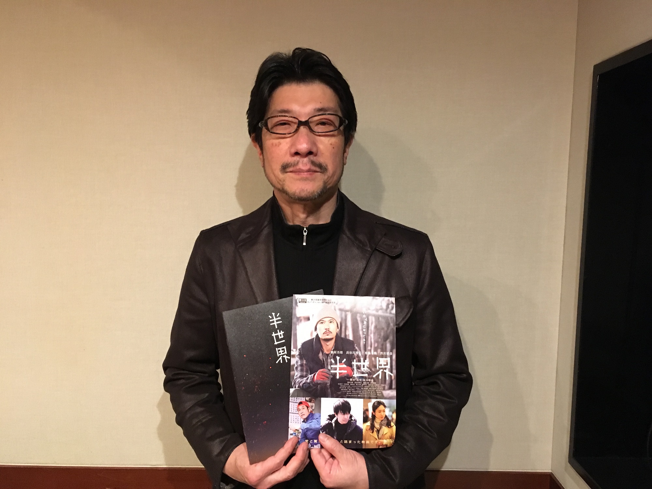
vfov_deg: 48.2
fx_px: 546
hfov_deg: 61.7
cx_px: 326
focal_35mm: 29
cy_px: 244
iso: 500
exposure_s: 1/15
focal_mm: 4.15
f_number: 2.2
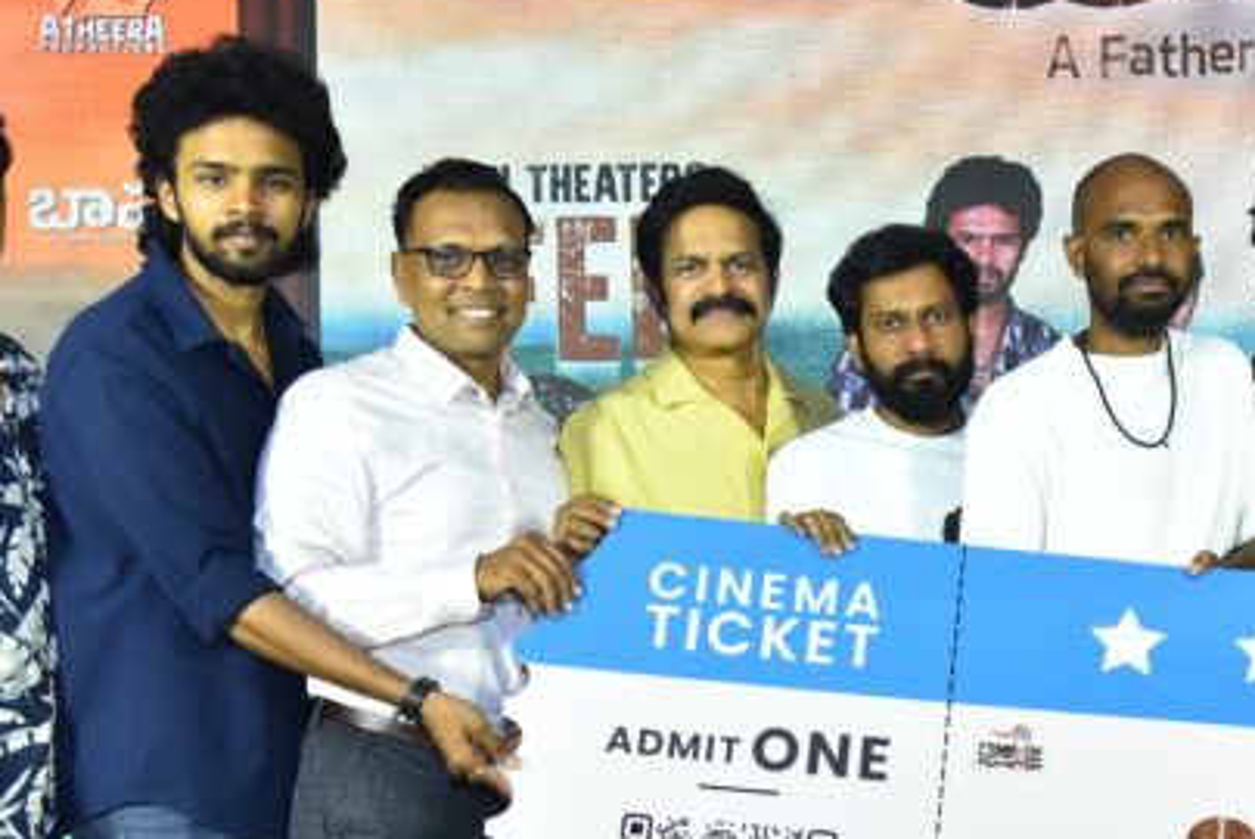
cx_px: 1069
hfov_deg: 26.0
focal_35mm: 76
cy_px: 701
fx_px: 2651
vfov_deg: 17.8
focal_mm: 40
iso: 1250
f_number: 5
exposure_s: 1/160
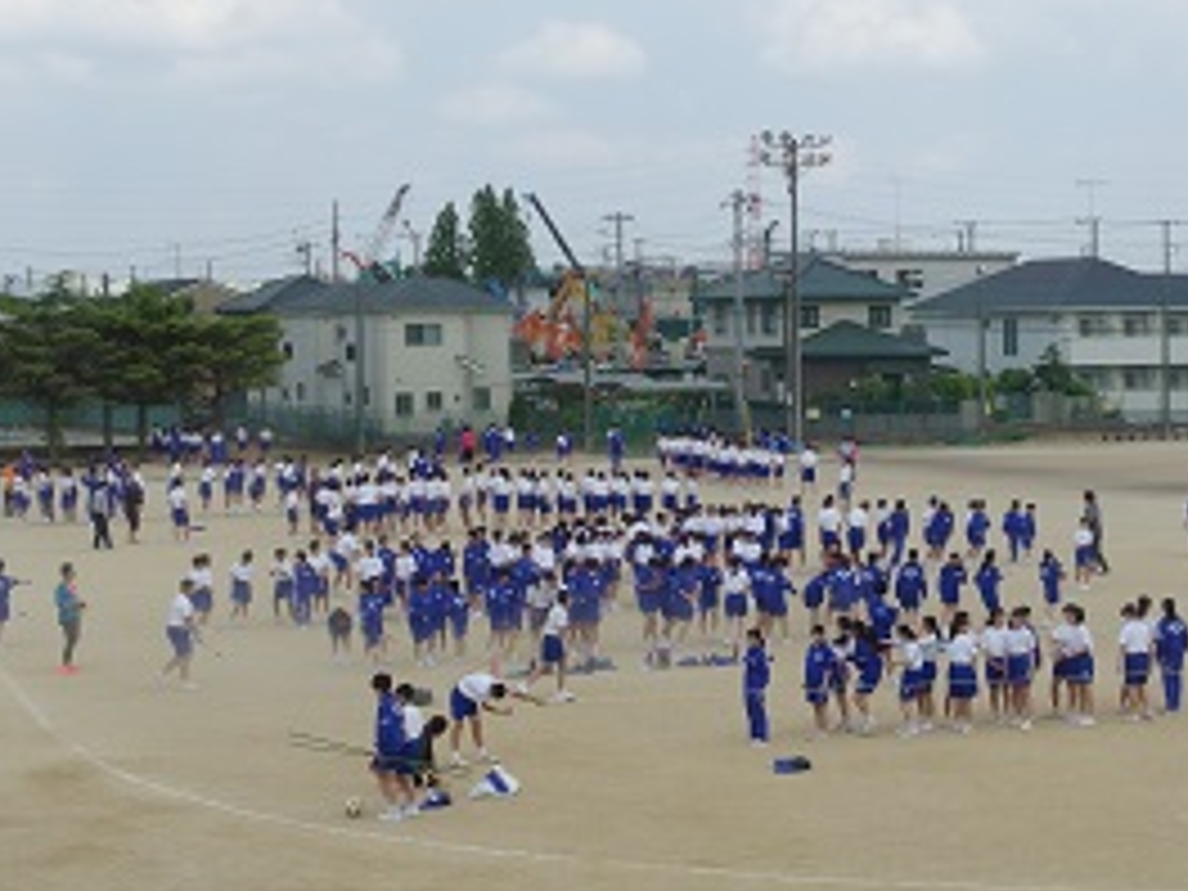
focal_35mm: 85
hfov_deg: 22.8
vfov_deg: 17.4
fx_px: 2917
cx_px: 860
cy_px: 369
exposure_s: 1/125
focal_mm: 12
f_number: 8
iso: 100
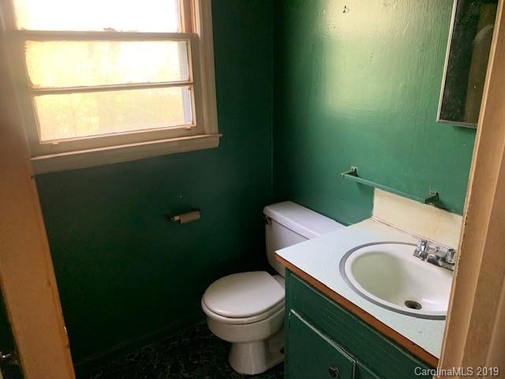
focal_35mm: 26
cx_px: 252
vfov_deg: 53.1
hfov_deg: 67.3
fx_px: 379
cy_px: 190
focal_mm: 4.25
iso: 400
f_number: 1.8
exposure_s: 1/51
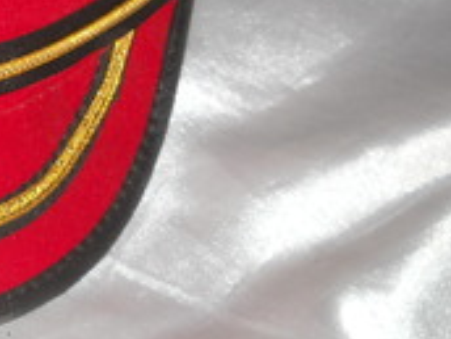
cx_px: -100
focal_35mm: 119
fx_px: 1550
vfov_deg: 12.0
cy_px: -130
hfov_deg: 15.9
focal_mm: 6.72
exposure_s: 1/30
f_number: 3.1
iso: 80
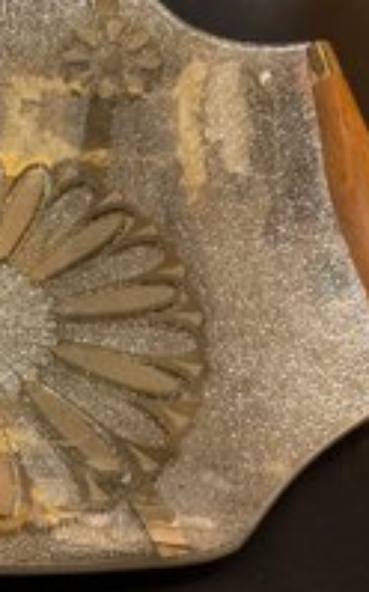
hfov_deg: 22.7
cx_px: -55
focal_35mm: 53
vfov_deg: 38.2
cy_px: 299
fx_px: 855
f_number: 1.8
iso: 320
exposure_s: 1/40
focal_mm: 3
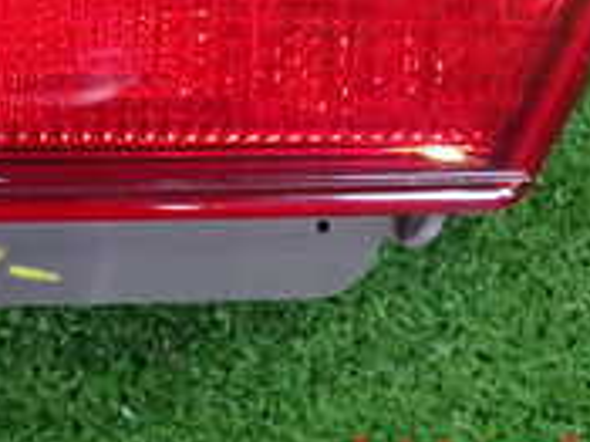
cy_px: -246
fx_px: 1754
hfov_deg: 18.9
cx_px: 105
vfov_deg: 13.4
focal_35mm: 103
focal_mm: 5.4
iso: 500
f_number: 2.3
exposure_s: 1/30
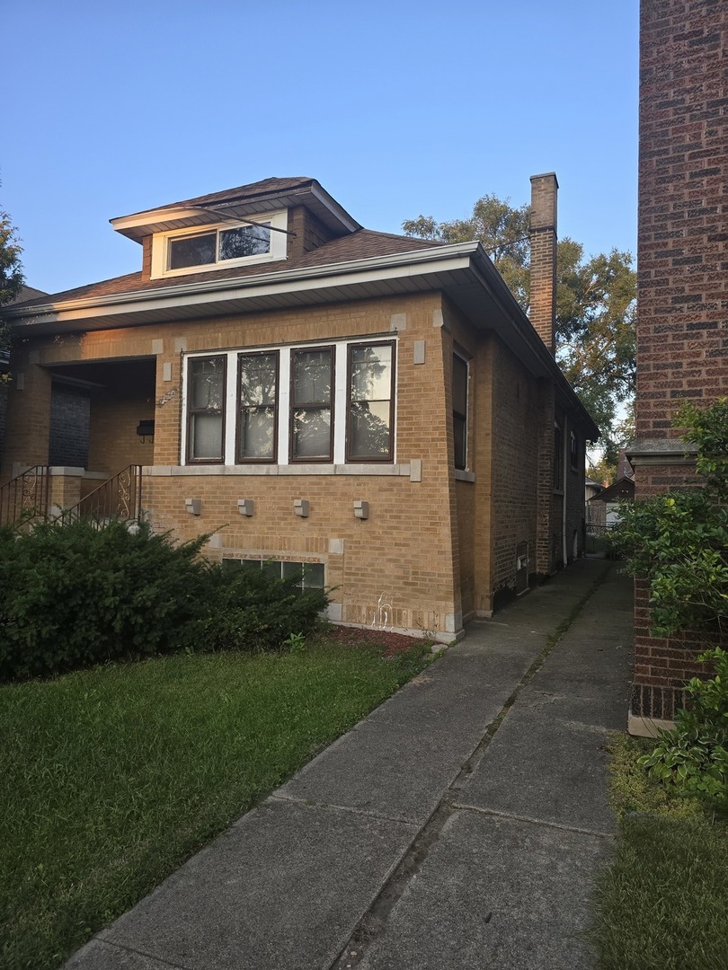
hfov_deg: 58.9
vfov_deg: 73.9
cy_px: 485
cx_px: 364
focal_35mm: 23
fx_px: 645
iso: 16
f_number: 1.7
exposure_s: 1/120
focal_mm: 6.3
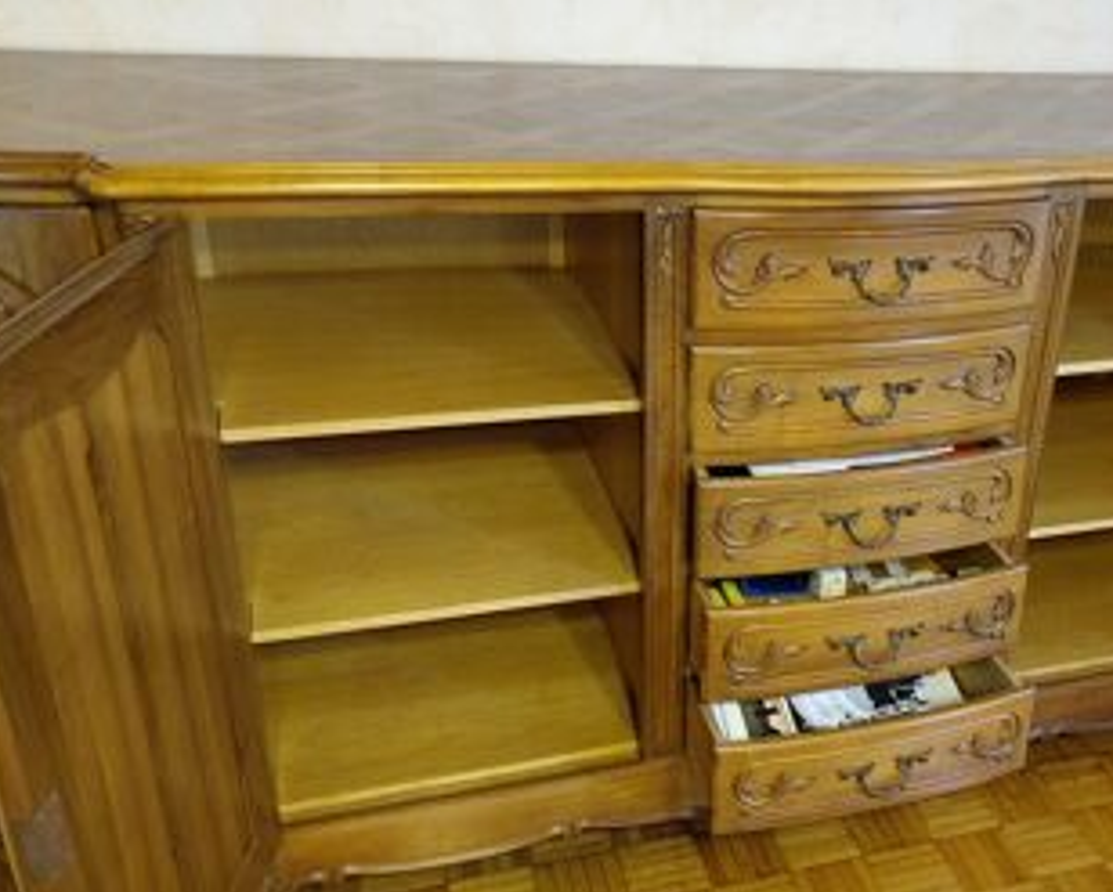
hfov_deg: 46.1
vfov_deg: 39.1
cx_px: 842
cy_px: 531
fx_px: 1253
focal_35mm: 38
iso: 400
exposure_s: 1/25
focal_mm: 4.69
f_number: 1.8
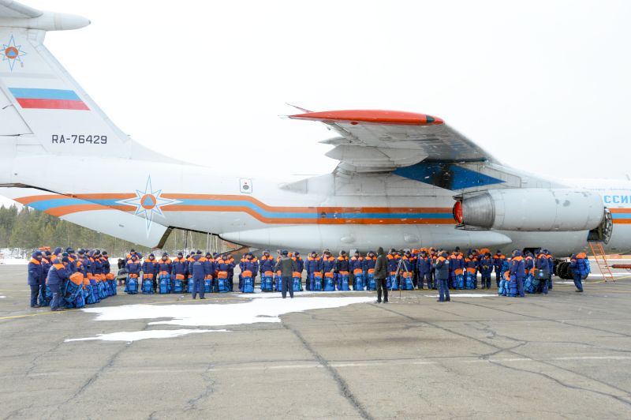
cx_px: 316
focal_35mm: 36
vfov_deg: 36.8
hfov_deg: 53.2
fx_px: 630
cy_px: 210
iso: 100
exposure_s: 1/250
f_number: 8
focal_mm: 24
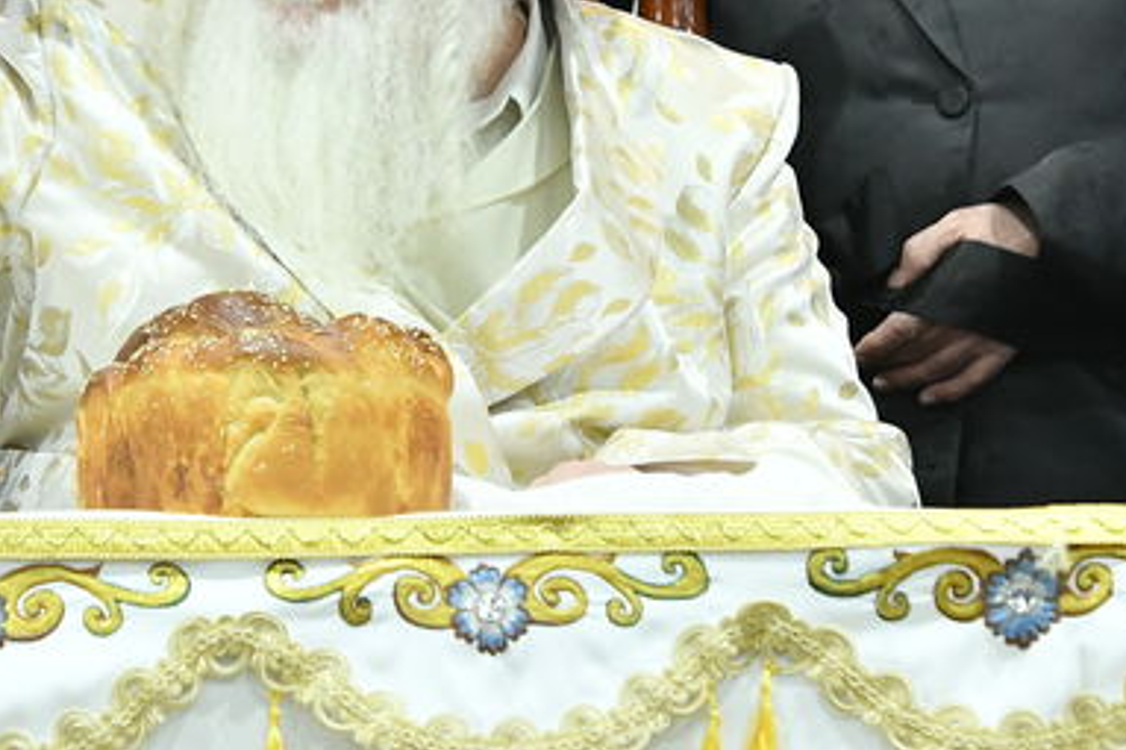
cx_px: 241
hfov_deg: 4.2
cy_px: -43
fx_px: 15413
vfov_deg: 2.8
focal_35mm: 493
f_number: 5.6
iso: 2000
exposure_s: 1/125
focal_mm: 135
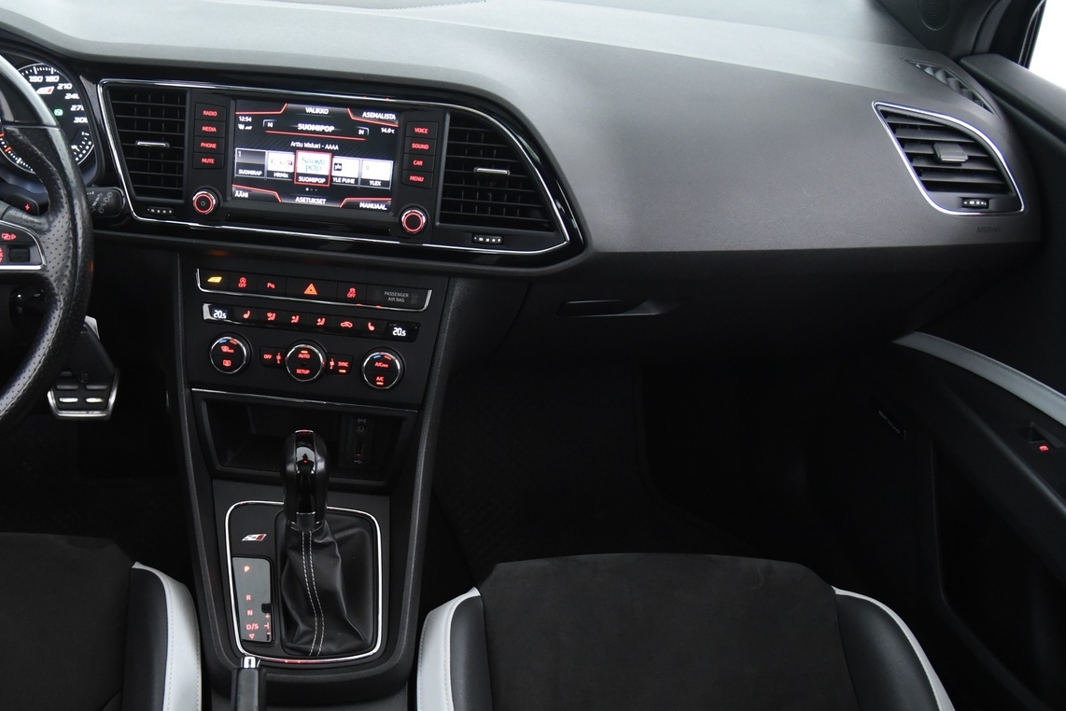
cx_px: 318
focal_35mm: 34
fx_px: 1007
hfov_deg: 54.1
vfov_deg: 38.7
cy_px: 430
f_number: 4
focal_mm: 24
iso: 4000
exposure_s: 1/20
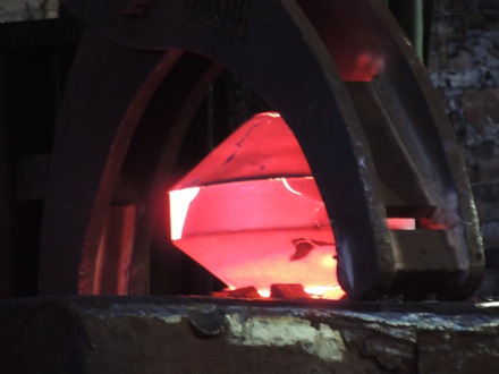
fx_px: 7928
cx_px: 250
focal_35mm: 550
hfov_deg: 3.6
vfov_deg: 2.7
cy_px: 187
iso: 800
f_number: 4.9
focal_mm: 98.1
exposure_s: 1/13
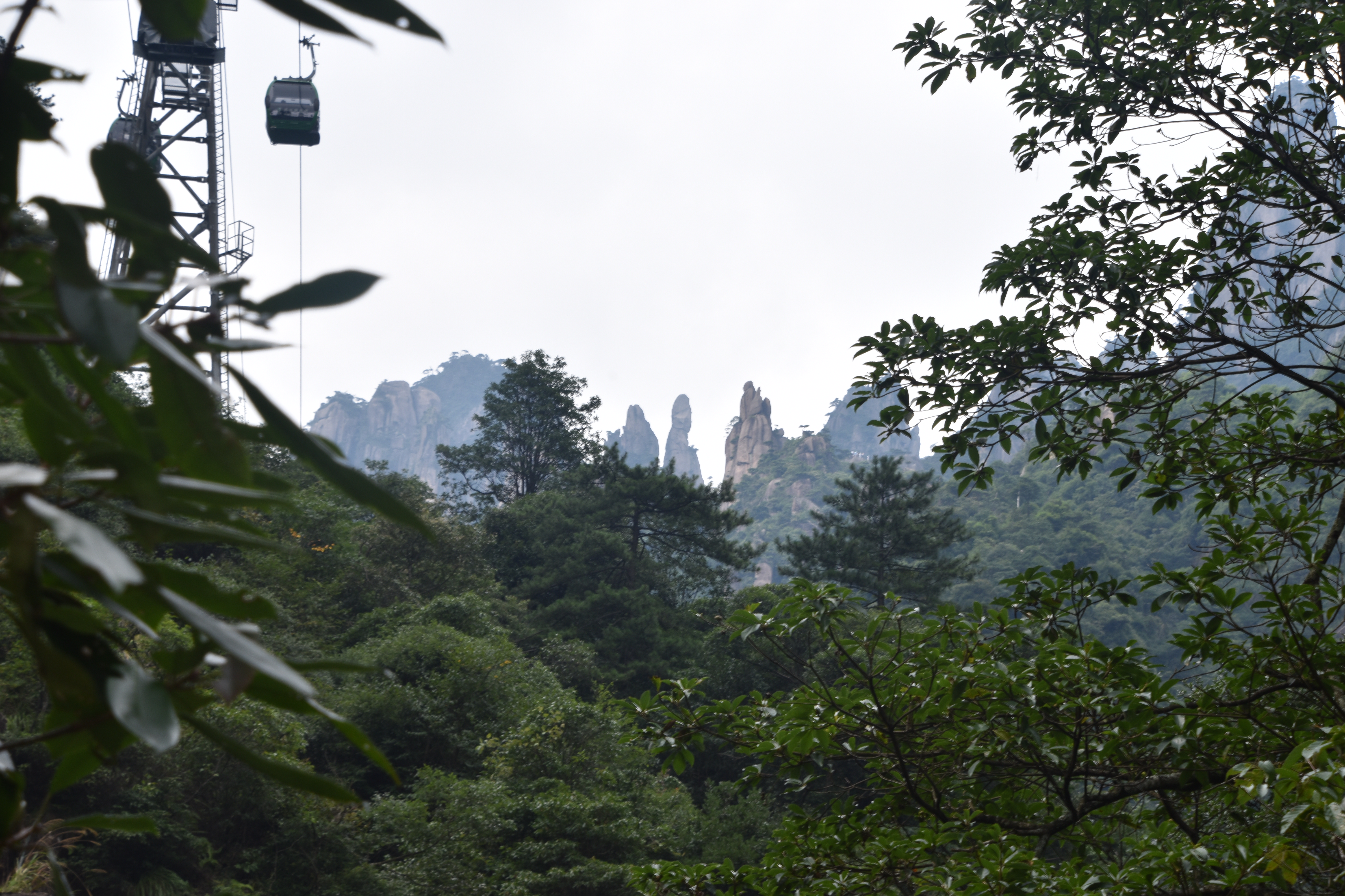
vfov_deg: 12.2
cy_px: 448
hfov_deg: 18.2
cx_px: 672
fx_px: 4203
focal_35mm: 112
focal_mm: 75
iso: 100
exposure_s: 1/50
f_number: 14
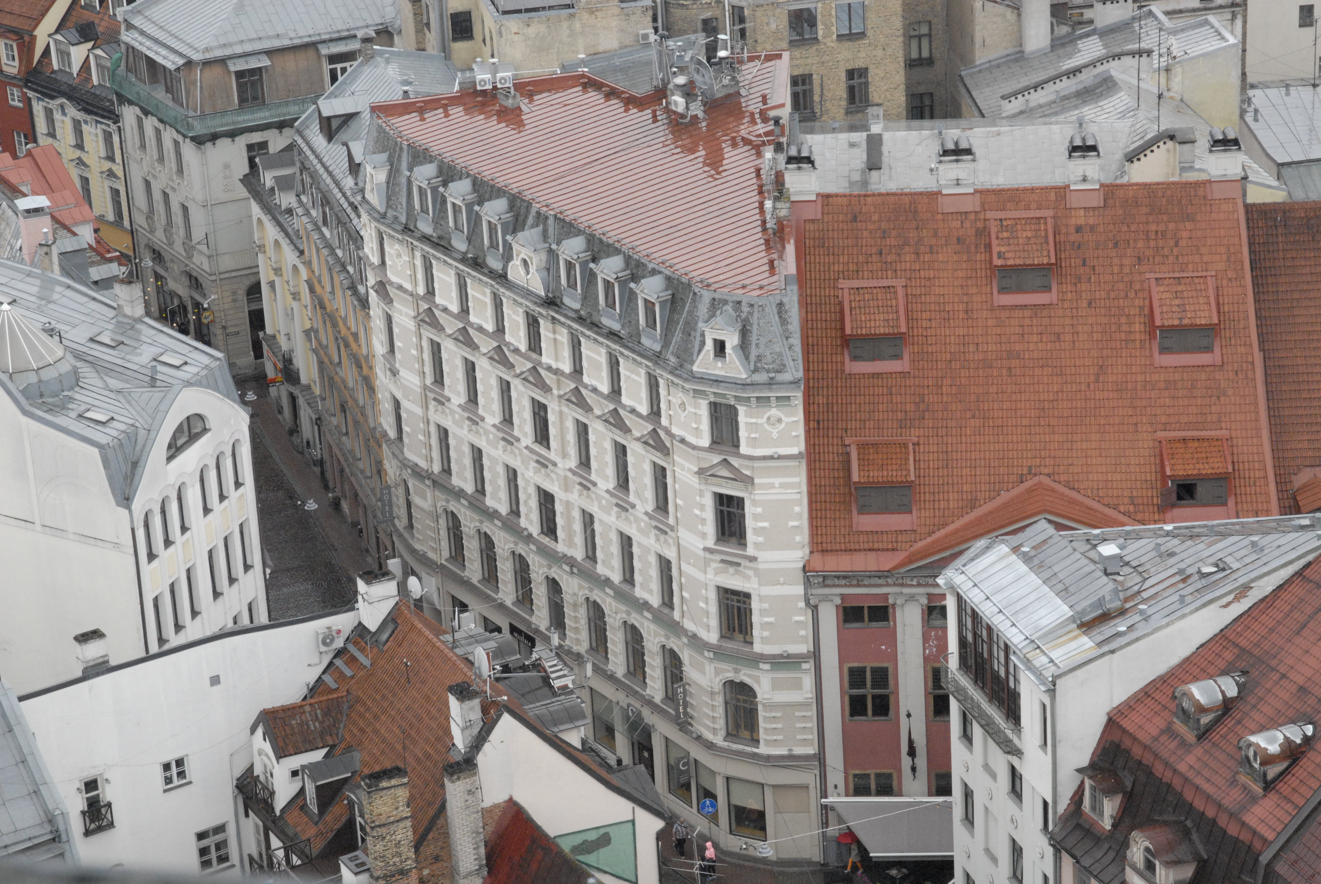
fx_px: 3417
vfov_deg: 14.7
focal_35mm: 93
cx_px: 660
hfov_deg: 21.9
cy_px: 442
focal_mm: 62
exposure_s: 1/500
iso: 1600
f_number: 11
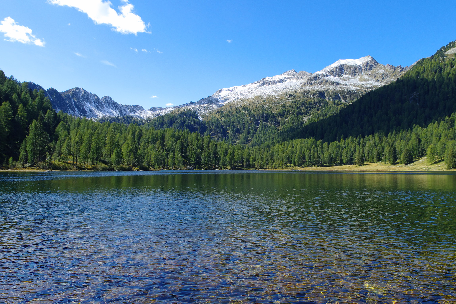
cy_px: 148
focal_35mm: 23
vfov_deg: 55.1
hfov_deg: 76.1
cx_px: 229
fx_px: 291
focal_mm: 15
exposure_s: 1/250
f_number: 13
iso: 400
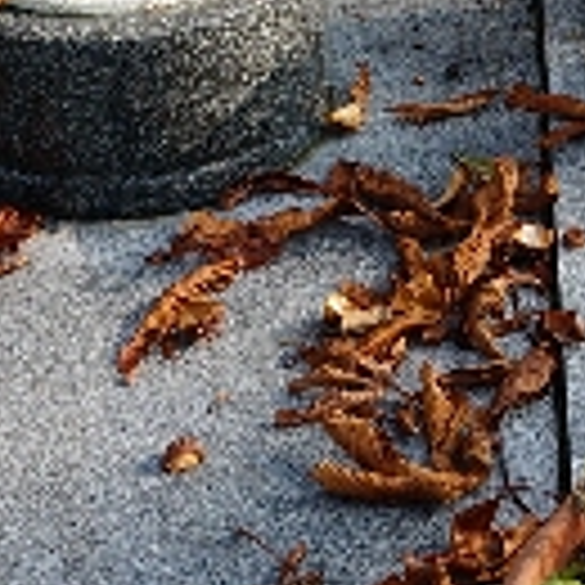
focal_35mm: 157
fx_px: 3002
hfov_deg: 11.0
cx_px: 621
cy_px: 144
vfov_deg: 11.1
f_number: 10
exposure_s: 1/80
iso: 100
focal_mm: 20
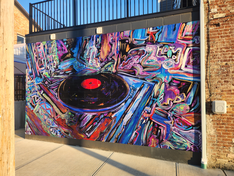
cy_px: 88
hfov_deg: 73.9
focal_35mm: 23
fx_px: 155
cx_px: 117
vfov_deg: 58.9
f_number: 1.8
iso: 20
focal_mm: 5.4
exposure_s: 1/381
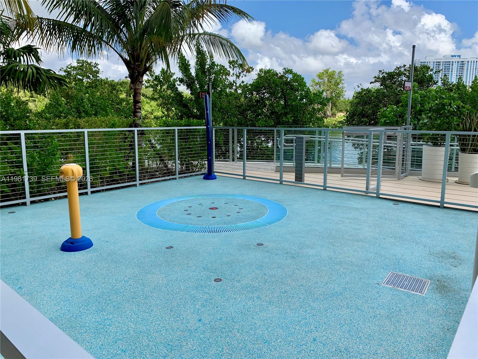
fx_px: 359
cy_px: 180
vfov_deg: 53.1
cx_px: 239
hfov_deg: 67.3
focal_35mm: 26
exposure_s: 1/1350
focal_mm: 4.25
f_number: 1.8
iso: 25
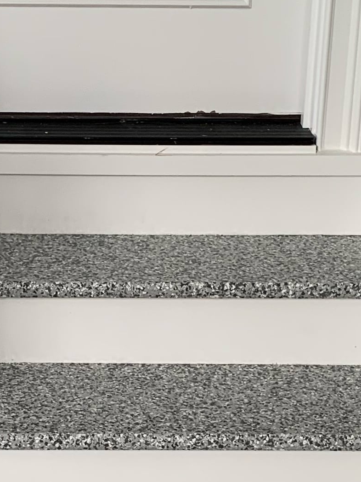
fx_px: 1390
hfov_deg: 14.8
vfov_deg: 19.4
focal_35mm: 100
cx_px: 116
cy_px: 389
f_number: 1.8
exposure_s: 1/121
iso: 80
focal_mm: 4.25
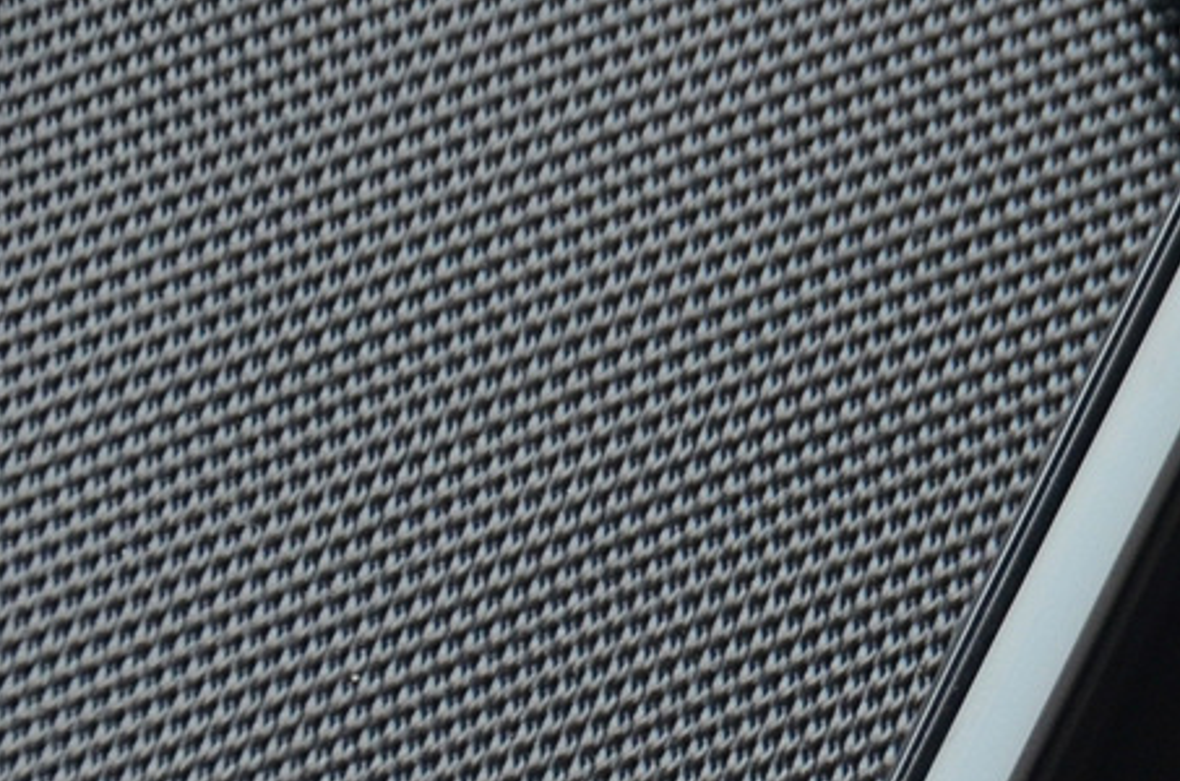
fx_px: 15177
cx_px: 1847
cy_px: 34
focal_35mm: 464
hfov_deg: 4.4
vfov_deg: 2.9
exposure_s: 1/125
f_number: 5.6
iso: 800
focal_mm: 70
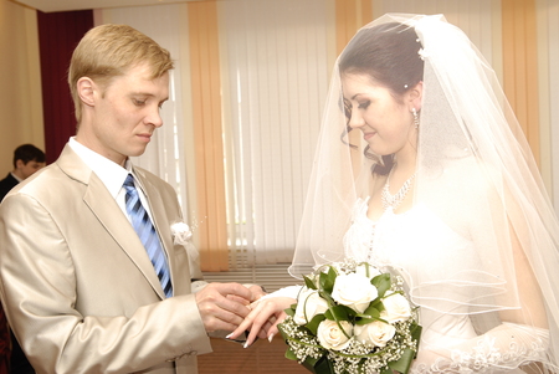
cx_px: 280
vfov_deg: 29.9
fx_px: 699
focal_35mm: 45
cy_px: 187
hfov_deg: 43.6
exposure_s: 1/60
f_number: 5.6
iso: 250
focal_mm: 30
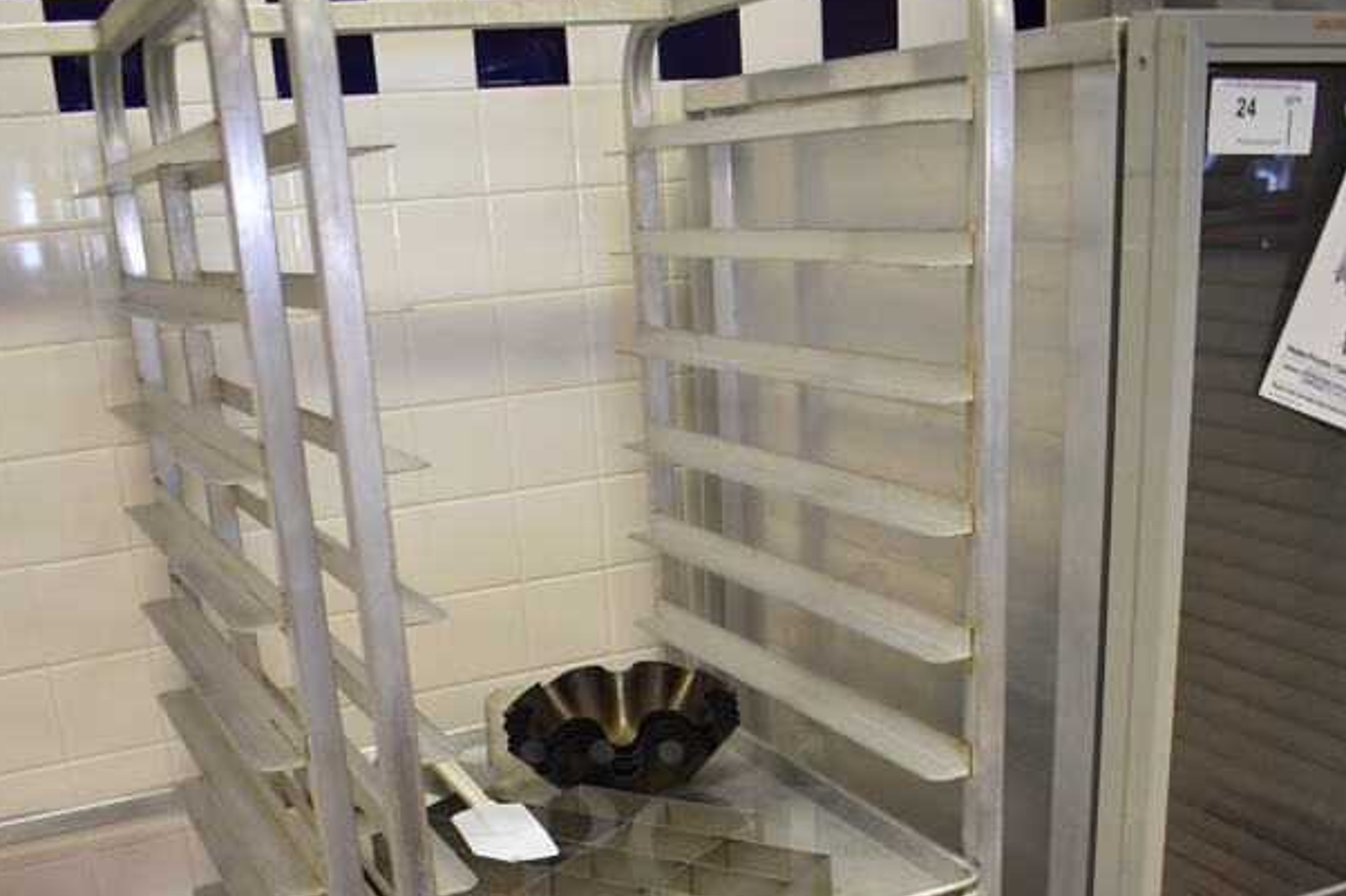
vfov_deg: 30.8
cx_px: 671
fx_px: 1532
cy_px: 843
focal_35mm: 41
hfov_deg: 47.4
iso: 1800
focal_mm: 18
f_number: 3.5
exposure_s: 1/125
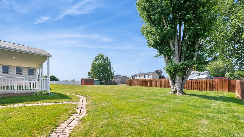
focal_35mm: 15
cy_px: 82
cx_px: 120
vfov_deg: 69.9
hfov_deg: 103.0
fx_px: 97
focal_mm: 14
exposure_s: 1/13
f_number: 11
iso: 50
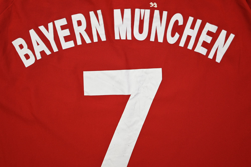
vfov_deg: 36.9
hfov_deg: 53.1
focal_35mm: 36
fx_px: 251
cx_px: 126
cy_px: 84
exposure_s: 1/125
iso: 200
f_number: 5
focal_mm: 36
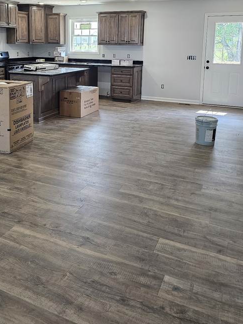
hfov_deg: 41.5
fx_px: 318
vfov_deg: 52.3
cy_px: 93
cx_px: 89
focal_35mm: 34
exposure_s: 1/120
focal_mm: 6.3
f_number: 1.7
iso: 125
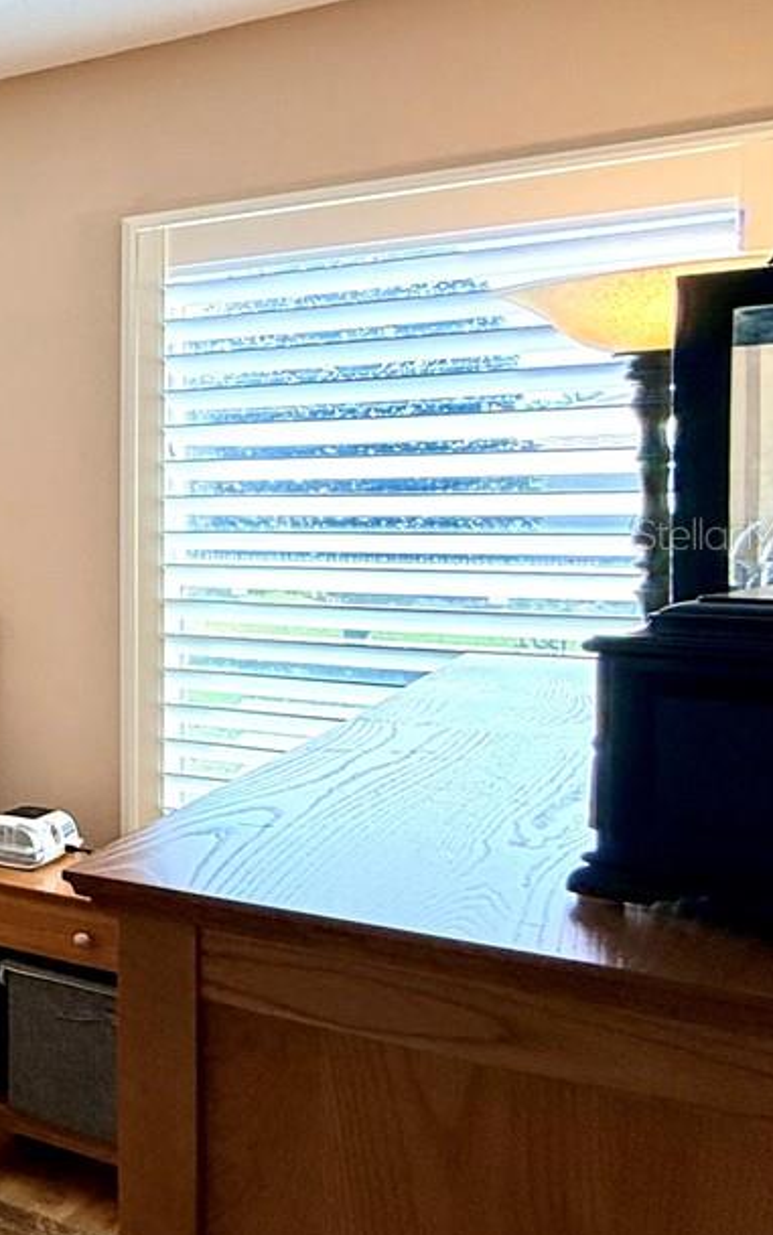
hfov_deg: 18.8
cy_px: 533
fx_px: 1314
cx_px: -797
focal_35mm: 39
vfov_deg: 50.2
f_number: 2.2
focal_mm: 2.22
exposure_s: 1/120
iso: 160
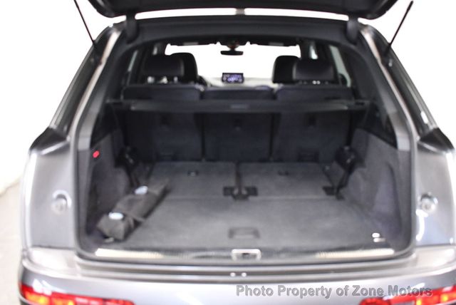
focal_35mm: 36
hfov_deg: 53.1
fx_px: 456
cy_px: 152
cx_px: 228
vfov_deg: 36.9
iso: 3200
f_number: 3.5
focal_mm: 18
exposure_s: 1/60
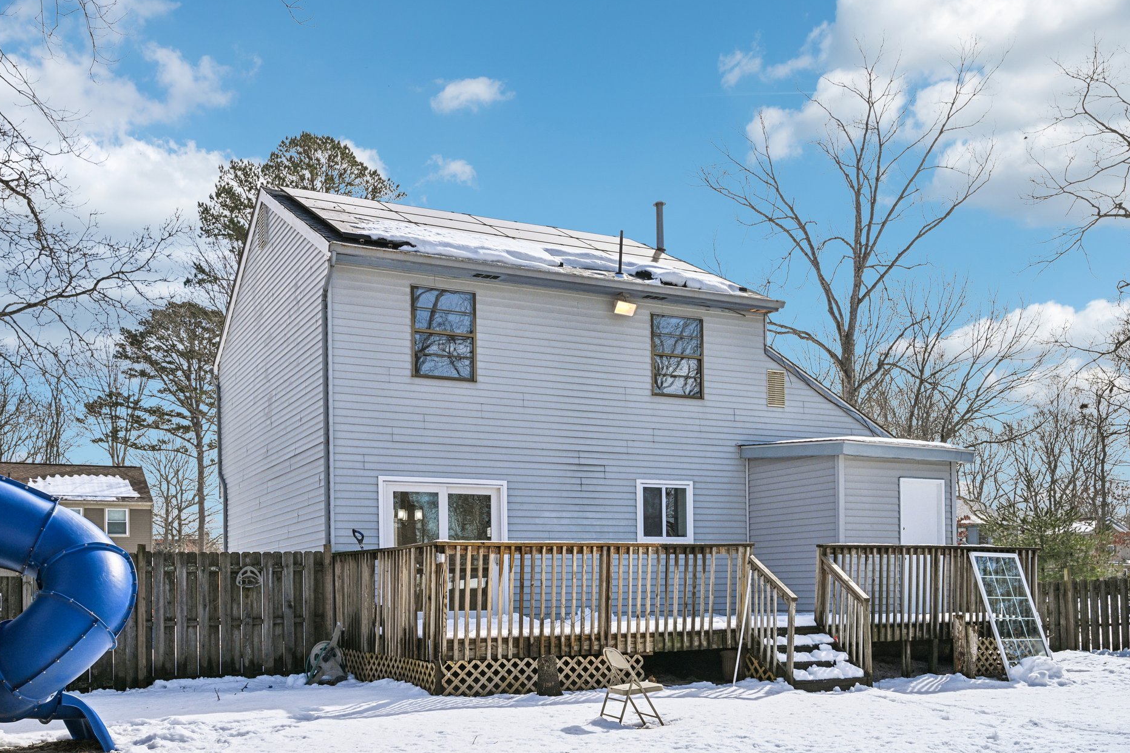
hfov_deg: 57.2
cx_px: 587
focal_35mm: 33
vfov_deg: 40.0
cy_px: 366
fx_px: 1036
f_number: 8
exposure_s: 1/1250
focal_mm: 30
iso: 400
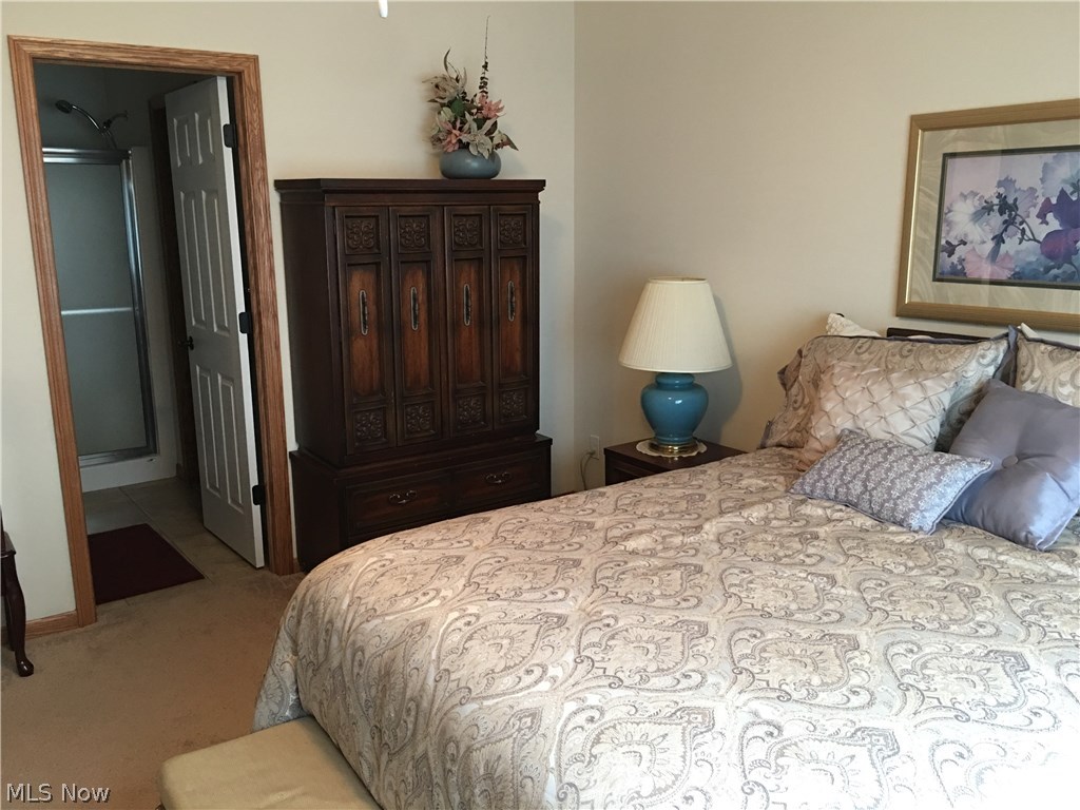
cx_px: 540
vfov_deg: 48.2
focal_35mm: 29
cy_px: 405
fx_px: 905
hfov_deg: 61.7
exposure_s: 1/4
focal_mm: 4.15
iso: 50
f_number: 2.2
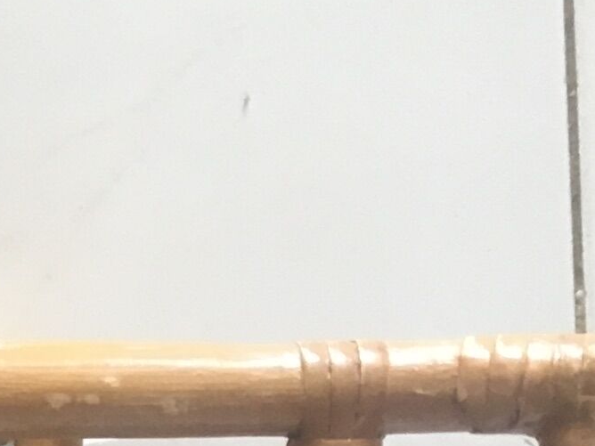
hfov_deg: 9.9
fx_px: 3008
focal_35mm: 175
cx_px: -836
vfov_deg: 7.9
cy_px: 1064
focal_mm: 4.15
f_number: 2.2
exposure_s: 1/33
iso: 100
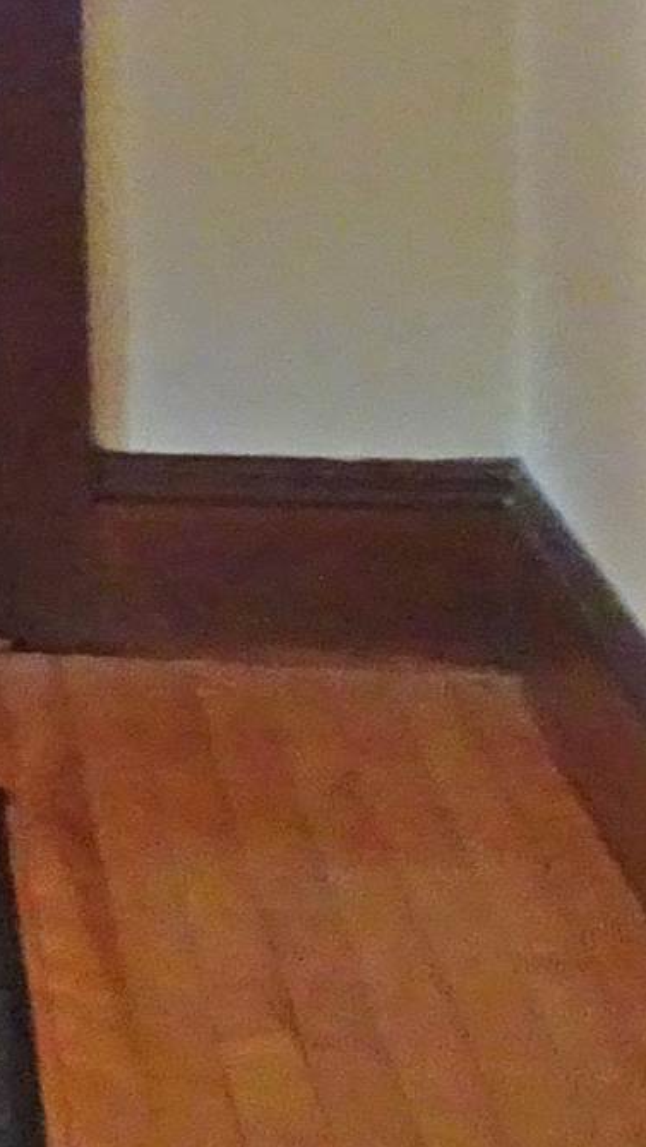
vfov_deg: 17.3
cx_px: -1765
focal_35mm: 120
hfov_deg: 7.6
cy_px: -84
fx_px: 3649
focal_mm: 4.1
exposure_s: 1/30
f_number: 3.5
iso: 640
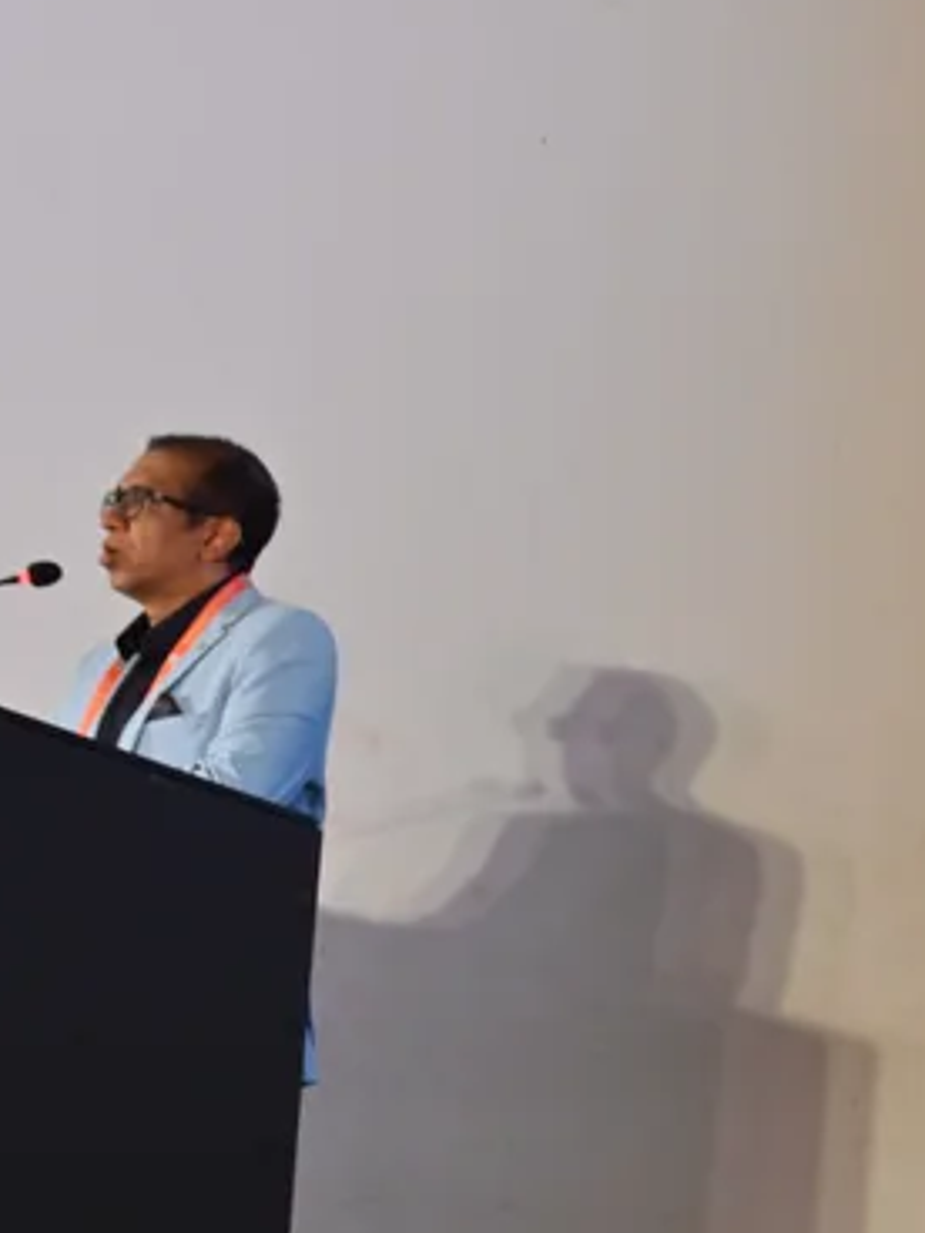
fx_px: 4169
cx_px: 2135
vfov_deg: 16.8
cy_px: 759
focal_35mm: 117
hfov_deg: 10.9
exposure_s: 1/100
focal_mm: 35
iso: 800
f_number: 5.6
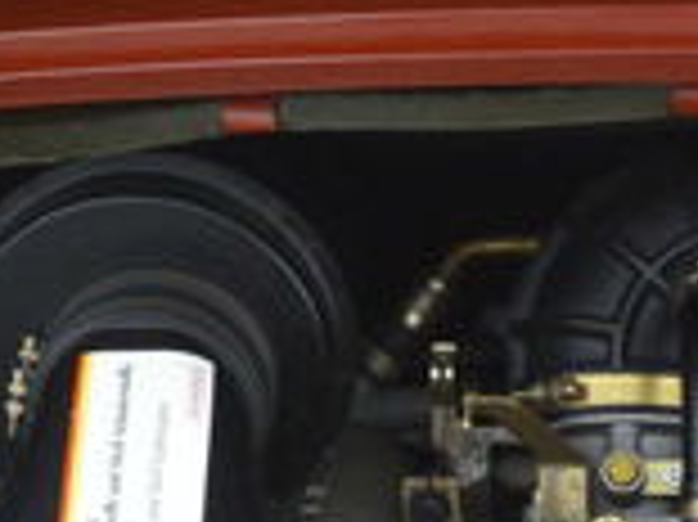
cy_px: 788
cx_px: 739
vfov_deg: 7.3
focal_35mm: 200
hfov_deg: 9.8
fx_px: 4030
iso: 400
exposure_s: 1/100
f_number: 4.2
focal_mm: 15.7
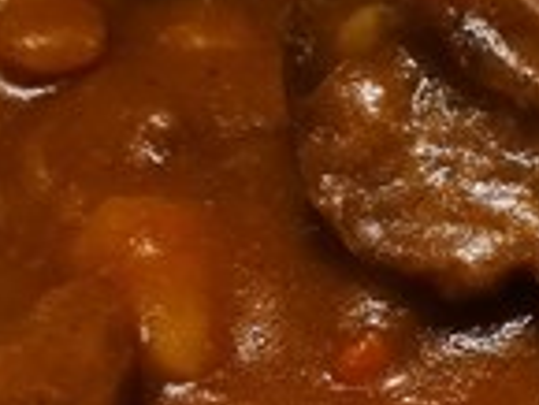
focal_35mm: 134
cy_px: 494
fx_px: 2088
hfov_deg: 13.9
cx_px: 766
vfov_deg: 10.9
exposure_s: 1/30
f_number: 4
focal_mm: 4.5
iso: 320
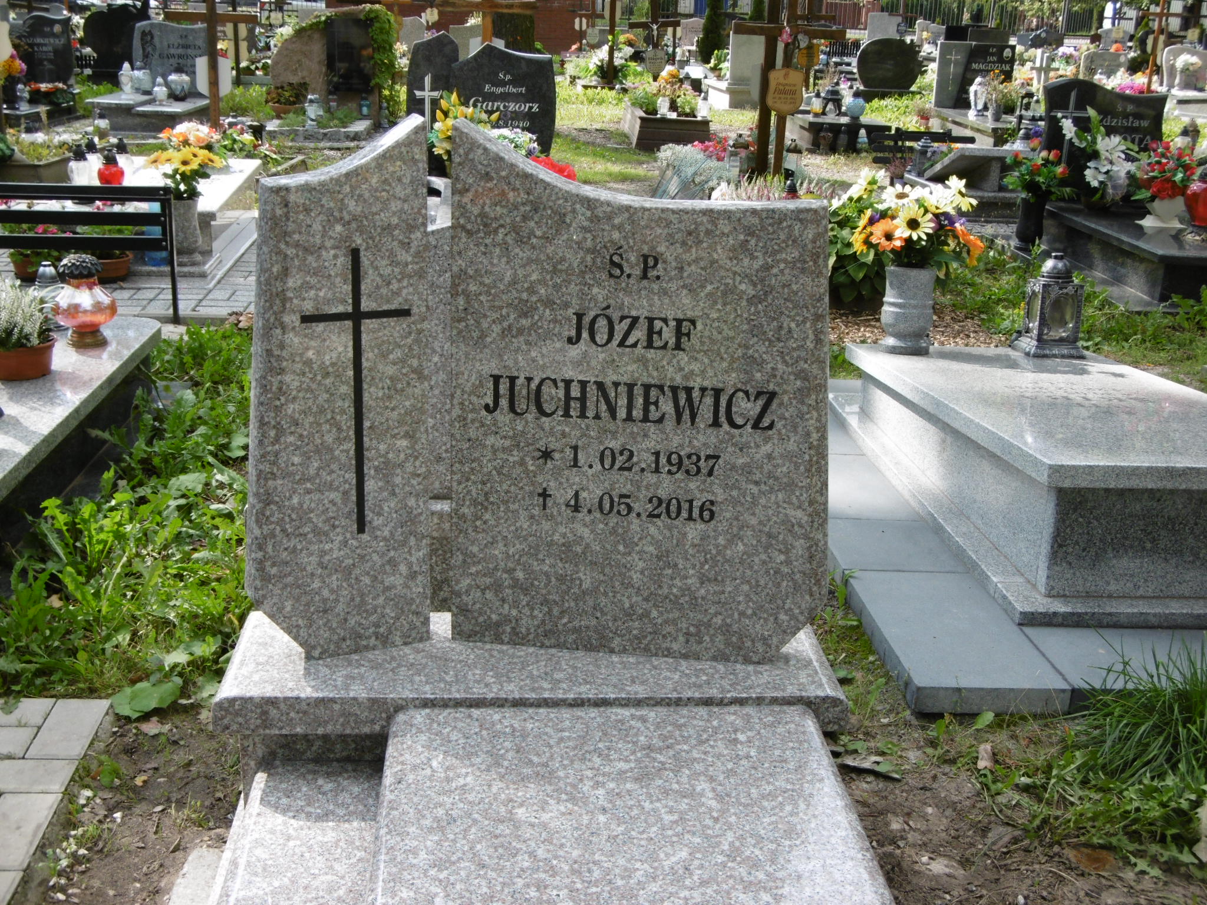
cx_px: 604
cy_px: 452
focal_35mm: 43
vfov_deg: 33.6
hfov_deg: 43.9
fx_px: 1499
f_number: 3.8
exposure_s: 1/320
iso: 100
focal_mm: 7.7
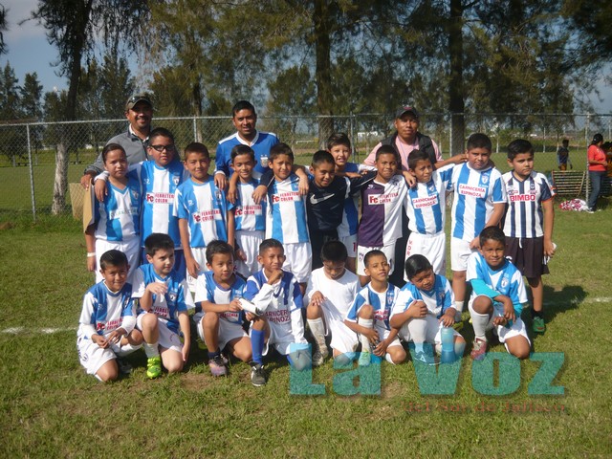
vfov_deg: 42.9
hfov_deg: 55.4
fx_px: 583
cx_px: 306
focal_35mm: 33
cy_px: 230
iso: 100
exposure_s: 1/250
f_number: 8
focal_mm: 5.5
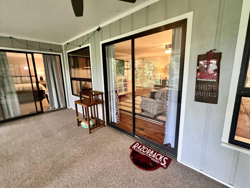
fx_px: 101
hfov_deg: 102.0
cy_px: 92
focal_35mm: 14
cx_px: 130
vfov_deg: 85.7
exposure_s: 1/60
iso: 500
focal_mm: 1.57
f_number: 1.8
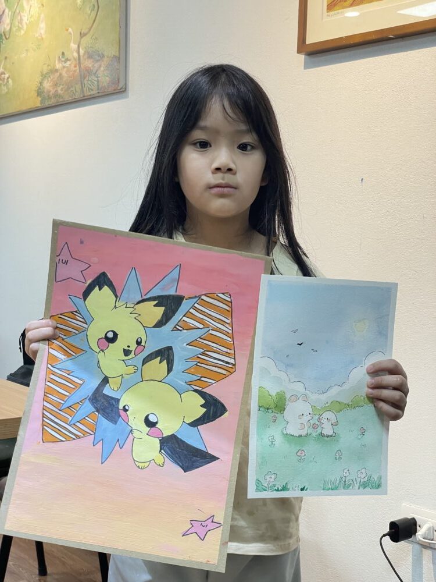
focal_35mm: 52
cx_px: 218
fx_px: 873
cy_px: 291
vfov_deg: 36.8
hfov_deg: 28.0
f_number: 2
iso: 160
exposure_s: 1/100
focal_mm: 6
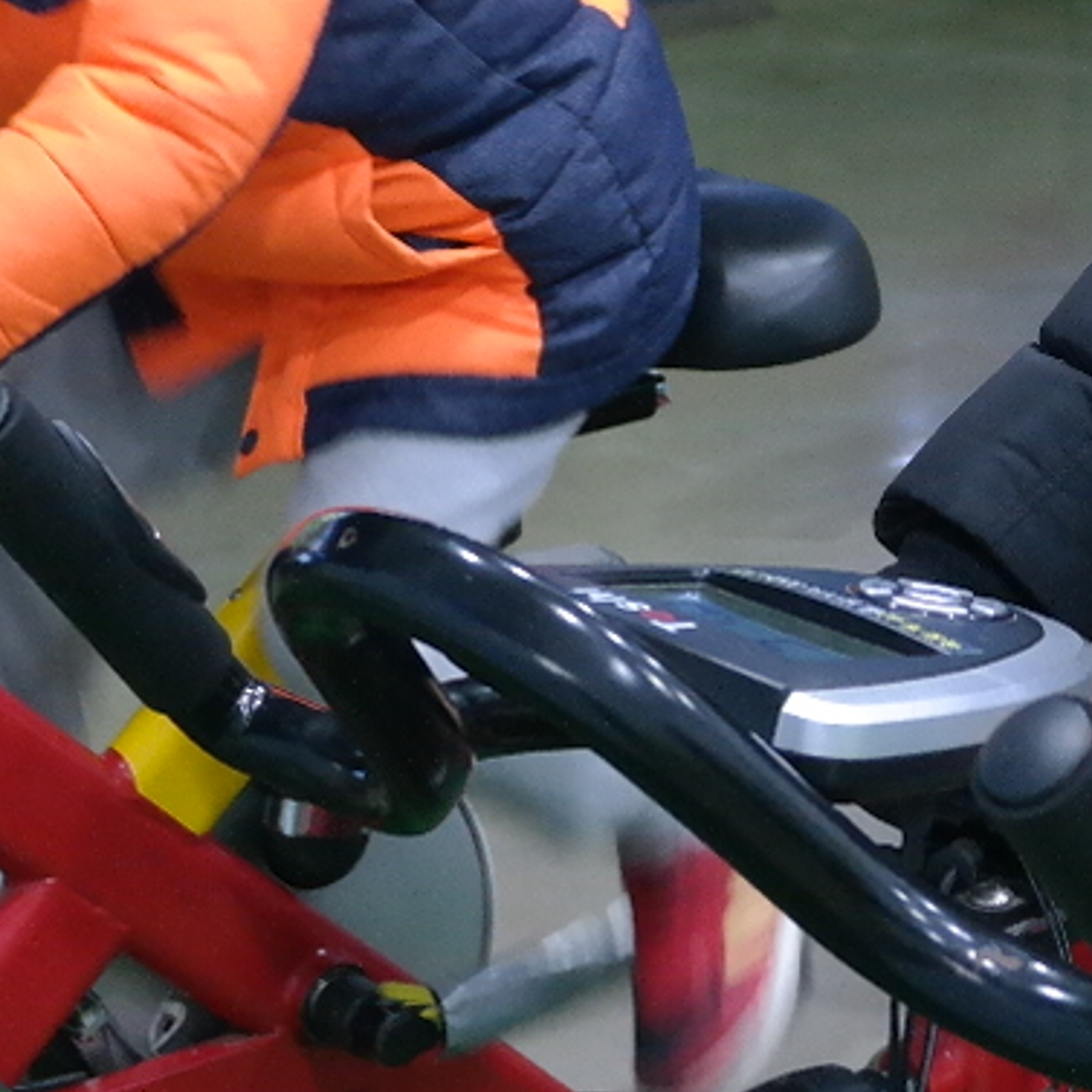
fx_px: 4176
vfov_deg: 14.8
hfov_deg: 14.7
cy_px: 125
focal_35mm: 117
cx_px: 1063
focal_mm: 20
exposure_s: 1/40
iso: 1600
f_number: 3.5
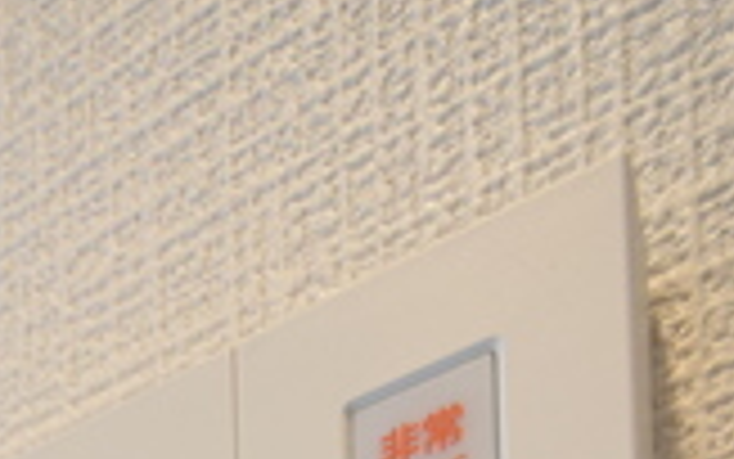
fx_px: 961
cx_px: 209
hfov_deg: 40.9
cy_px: 1278
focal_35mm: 48
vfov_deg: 12.6
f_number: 4.5
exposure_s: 1/60
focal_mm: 8
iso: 800
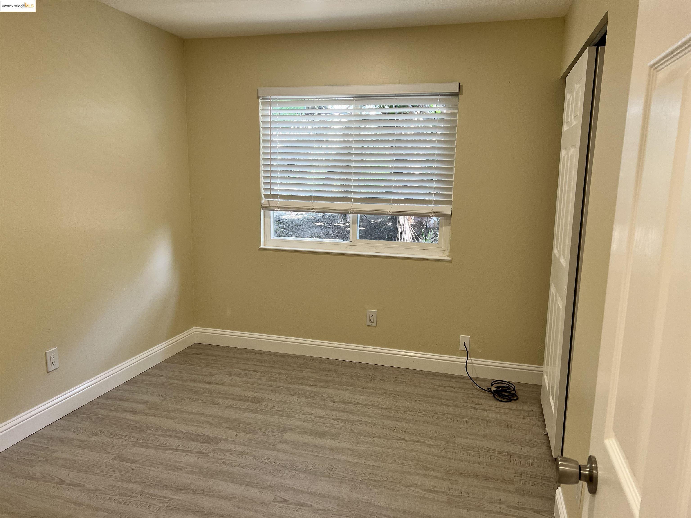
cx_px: 346
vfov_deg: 53.1
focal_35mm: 26
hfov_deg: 67.3
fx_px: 519
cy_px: 259
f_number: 1.5
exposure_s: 1/120
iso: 80
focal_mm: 5.7
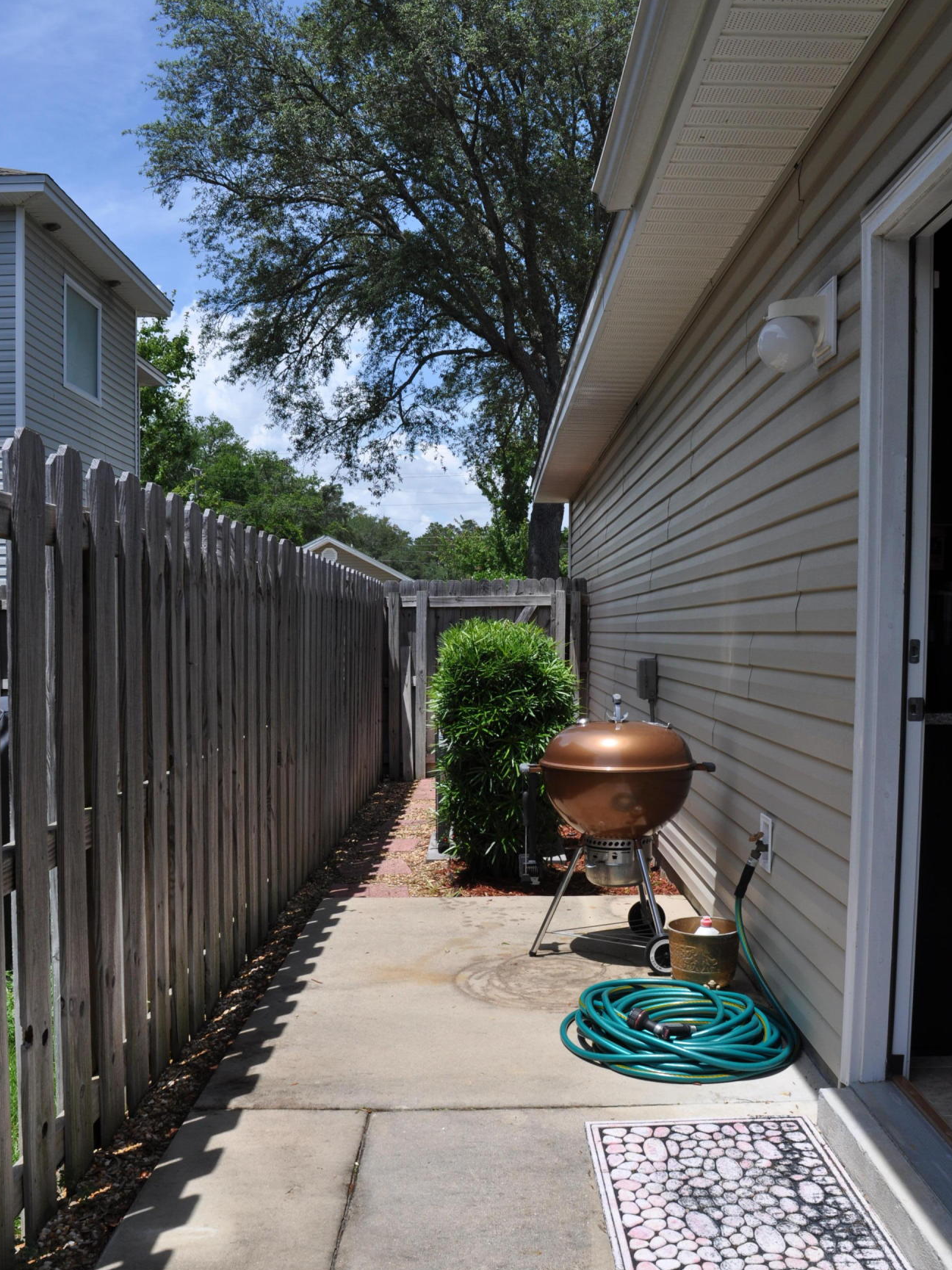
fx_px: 1100
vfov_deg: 59.7
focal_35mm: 30
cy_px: 721
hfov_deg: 46.8
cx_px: 483
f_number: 10
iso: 200
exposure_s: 1/400
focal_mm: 18
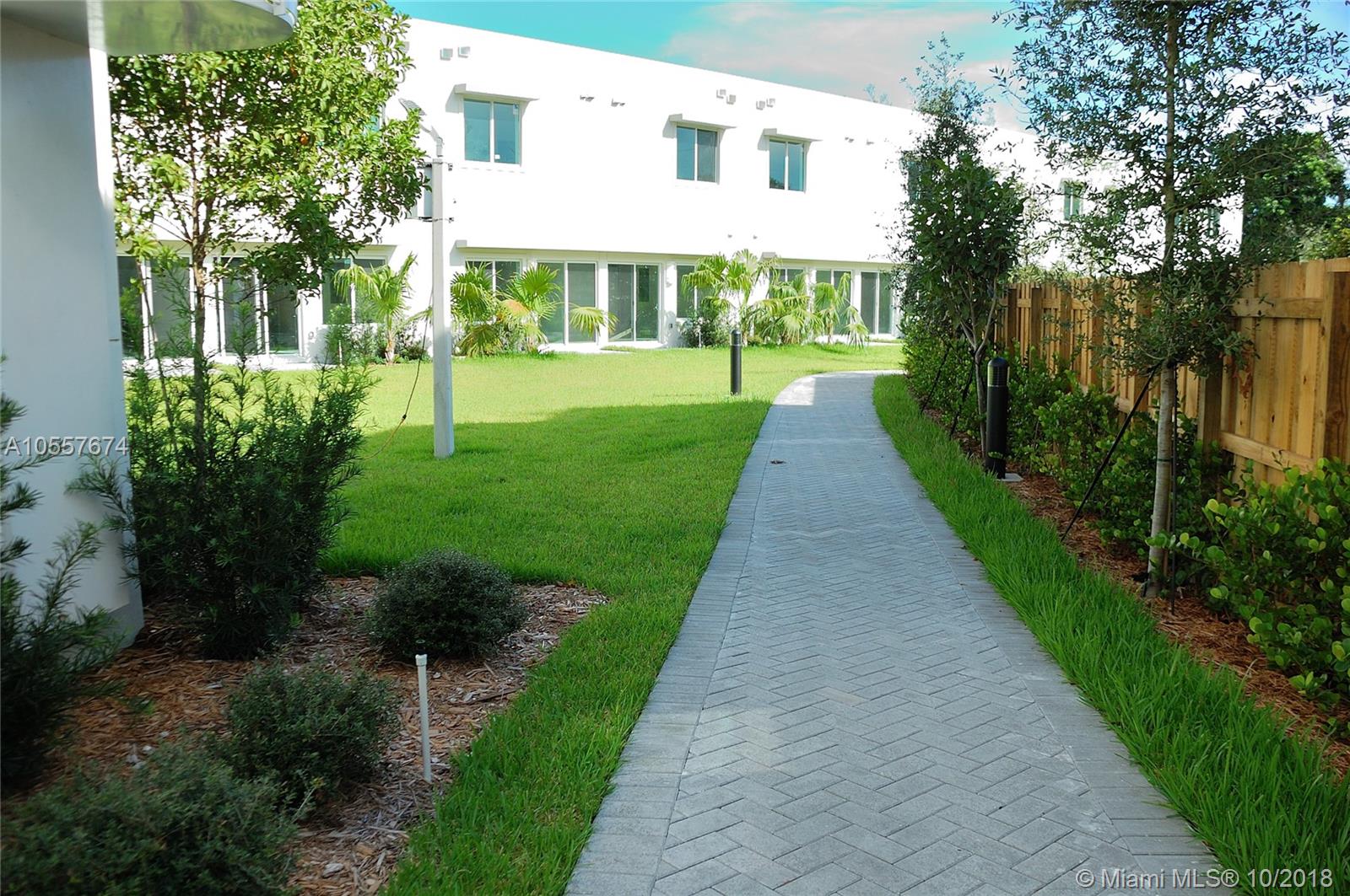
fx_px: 1011
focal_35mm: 27
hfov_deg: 67.4
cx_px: 675
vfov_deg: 47.8
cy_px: 448
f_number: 6.3
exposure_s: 1/250
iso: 200
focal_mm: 18
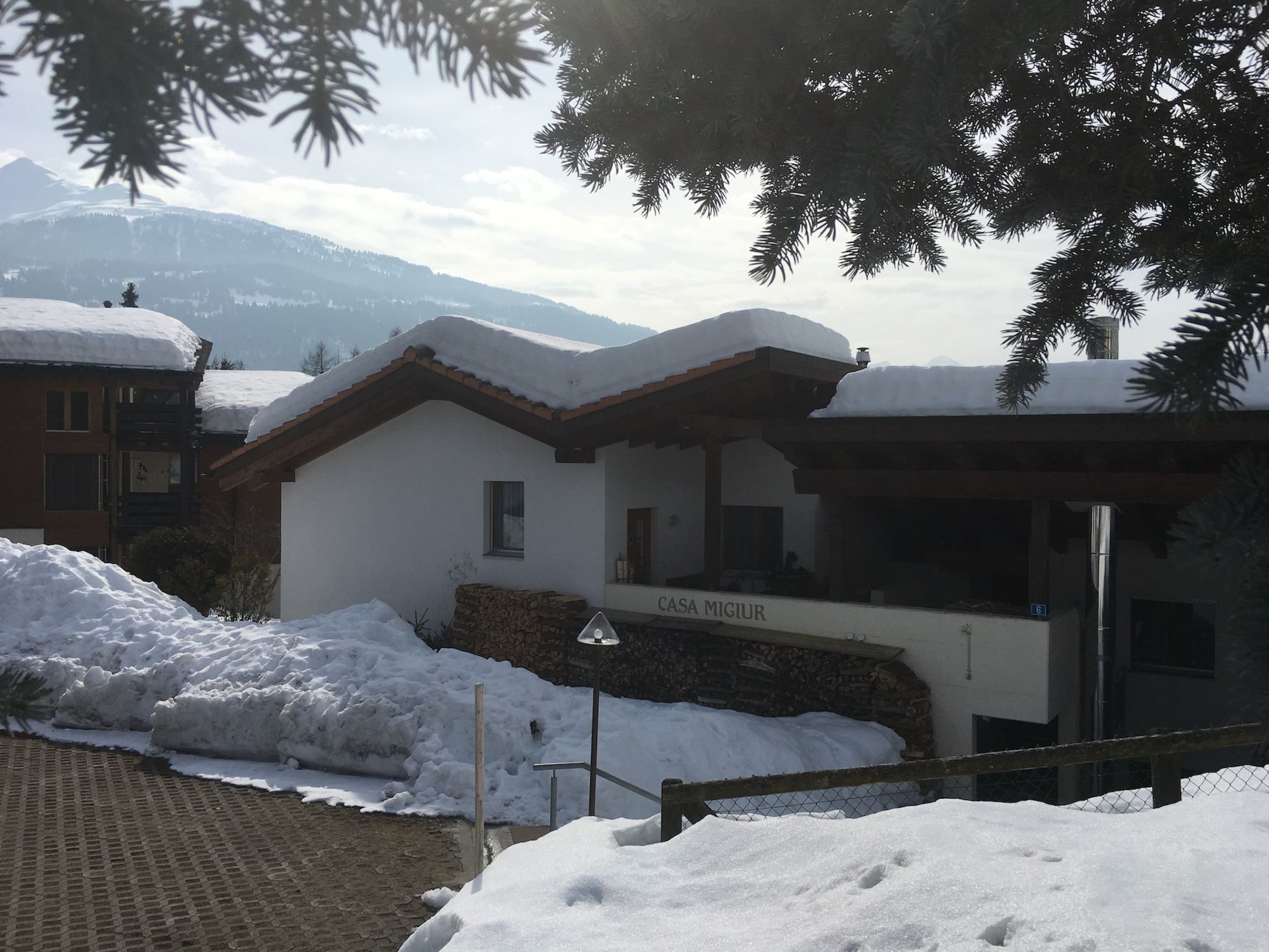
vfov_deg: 48.2
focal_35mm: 29
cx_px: 634
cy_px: 476
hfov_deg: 61.7
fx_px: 1063
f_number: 2.2
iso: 25
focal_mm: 4.15
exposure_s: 1/5917
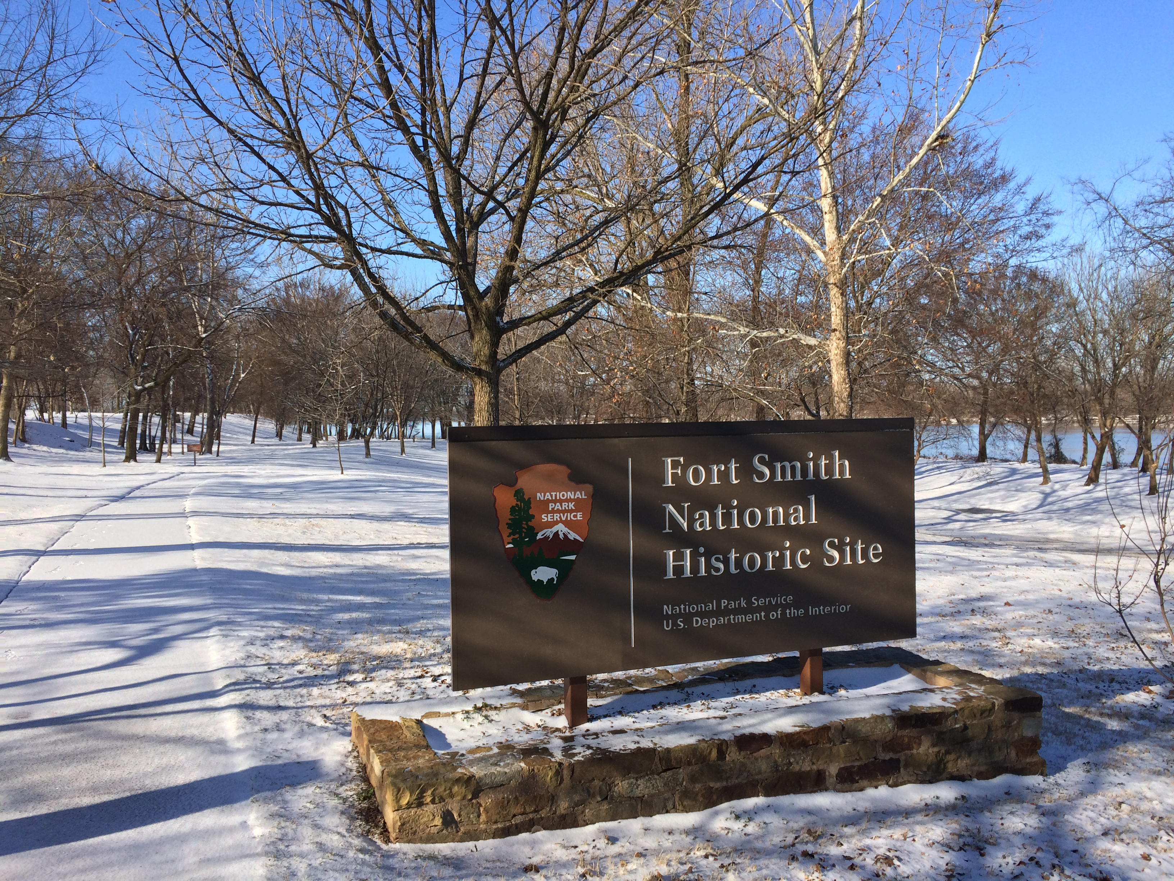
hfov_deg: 61.7
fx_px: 984
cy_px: 440
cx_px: 587
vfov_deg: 48.2
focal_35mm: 29
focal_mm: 4.15
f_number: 2.2
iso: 32
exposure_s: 1/1866
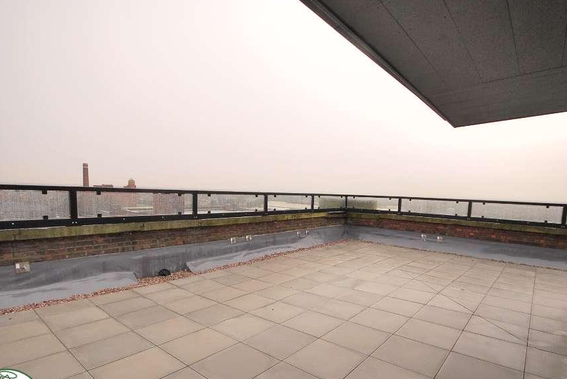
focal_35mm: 18
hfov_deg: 89.8
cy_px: 220
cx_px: 306
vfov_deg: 67.1
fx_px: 284
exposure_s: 1/200
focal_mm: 10
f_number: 7.1
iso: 400
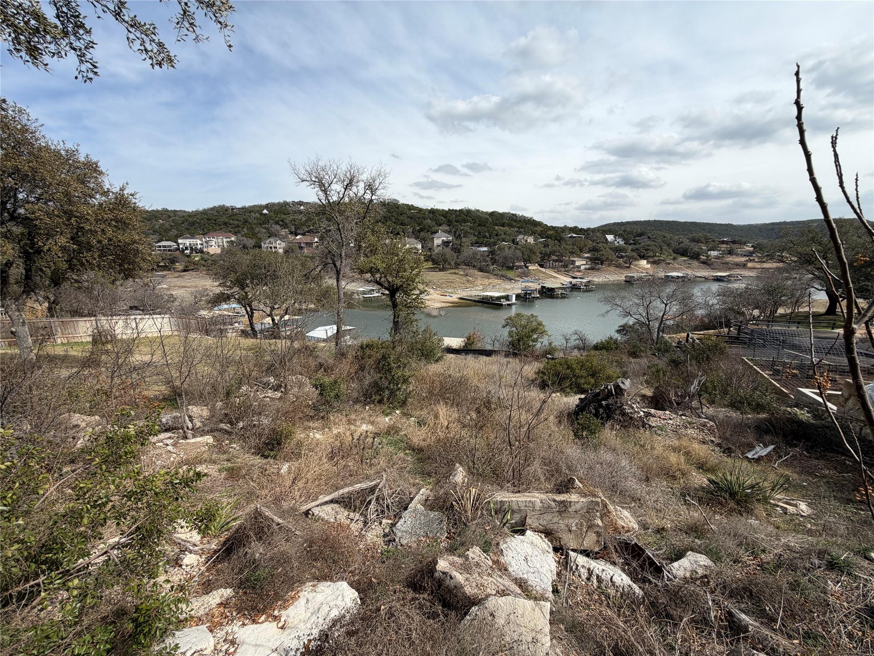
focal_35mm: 14
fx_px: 353
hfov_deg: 102.1
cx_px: 437
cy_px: 328
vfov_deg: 85.7
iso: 20
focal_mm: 2.22
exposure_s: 1/1087
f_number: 2.2
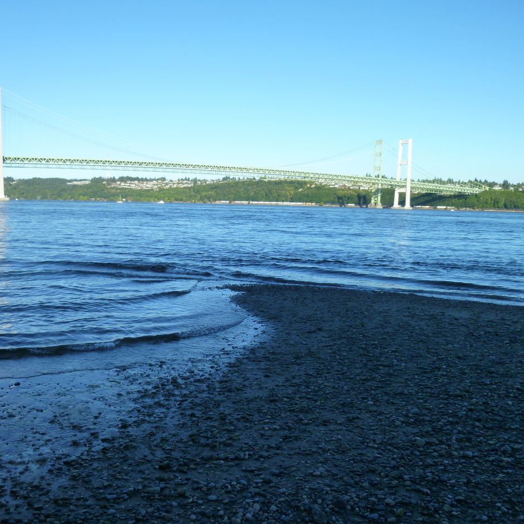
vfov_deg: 54.0
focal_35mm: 30
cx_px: 201
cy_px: 262
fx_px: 514
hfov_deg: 53.5
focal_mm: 4.5
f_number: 3.3
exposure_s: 1/500
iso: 125
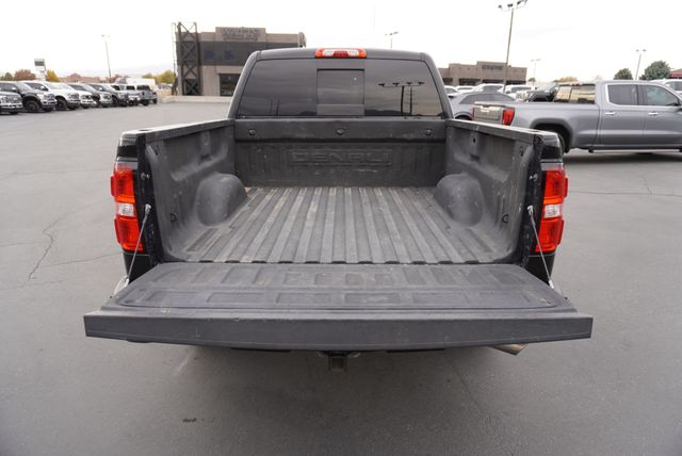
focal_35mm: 24
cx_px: 341
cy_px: 228
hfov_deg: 73.7
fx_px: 455
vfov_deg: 53.2
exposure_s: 1/80
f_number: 4.5
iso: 100
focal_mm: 16
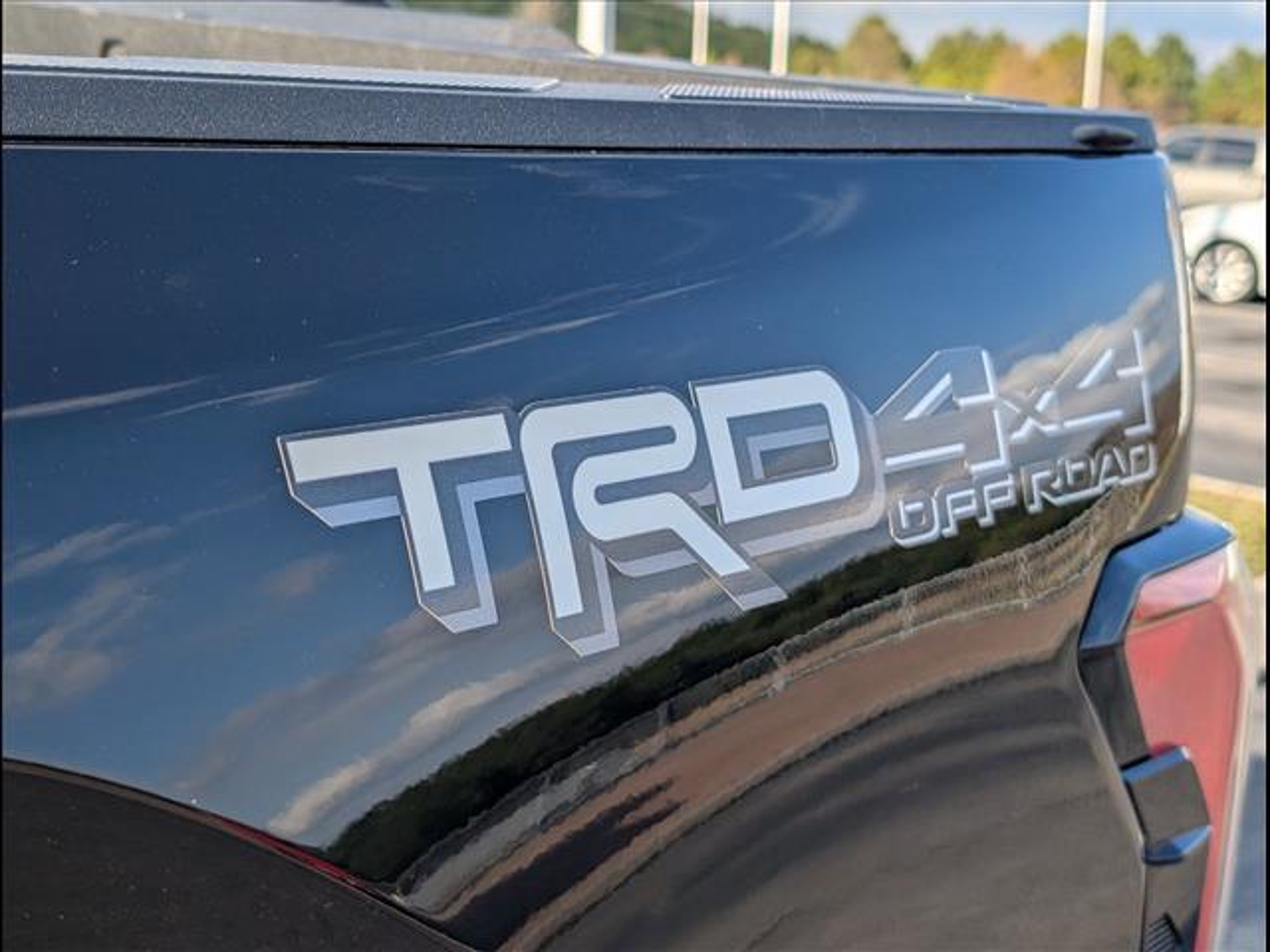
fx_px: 1798
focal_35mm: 49
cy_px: 476
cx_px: 635
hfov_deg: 38.9
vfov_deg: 29.7
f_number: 1.68
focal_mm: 6.9
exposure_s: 1/769
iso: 25
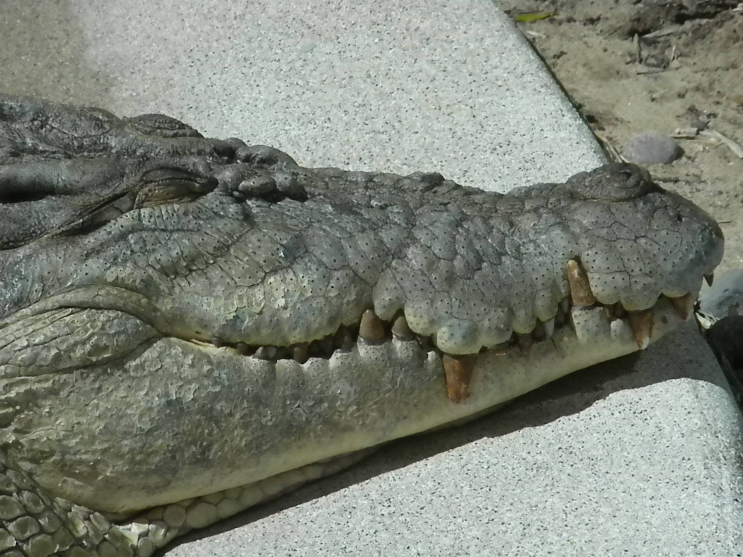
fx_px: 5581
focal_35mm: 260
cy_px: 278
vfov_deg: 5.7
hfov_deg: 7.6
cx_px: 372
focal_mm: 46.2
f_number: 14
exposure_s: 1/426
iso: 640
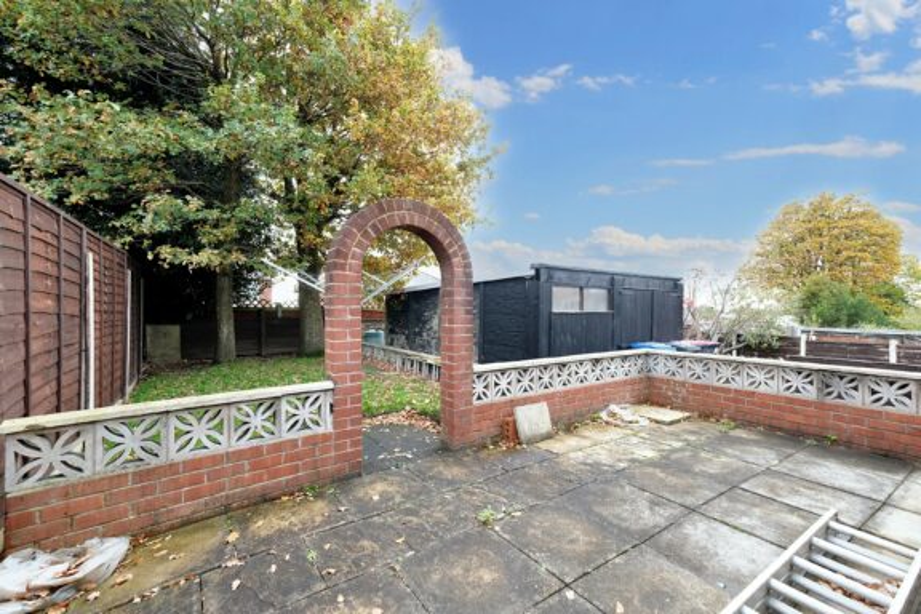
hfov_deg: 100.4
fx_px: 384
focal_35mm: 15
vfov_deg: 77.3
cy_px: 307
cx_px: 460
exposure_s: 1/60
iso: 200
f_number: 4
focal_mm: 10
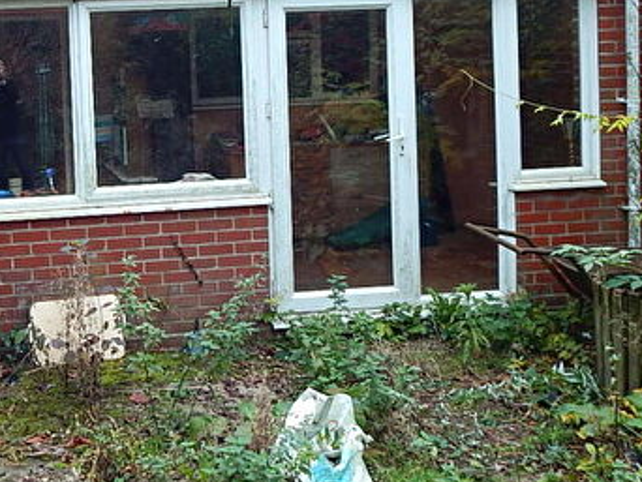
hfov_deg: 39.5
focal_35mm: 45
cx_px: 84
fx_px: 835
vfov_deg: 31.4
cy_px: 100
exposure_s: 1/100
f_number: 3
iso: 125
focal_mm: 4
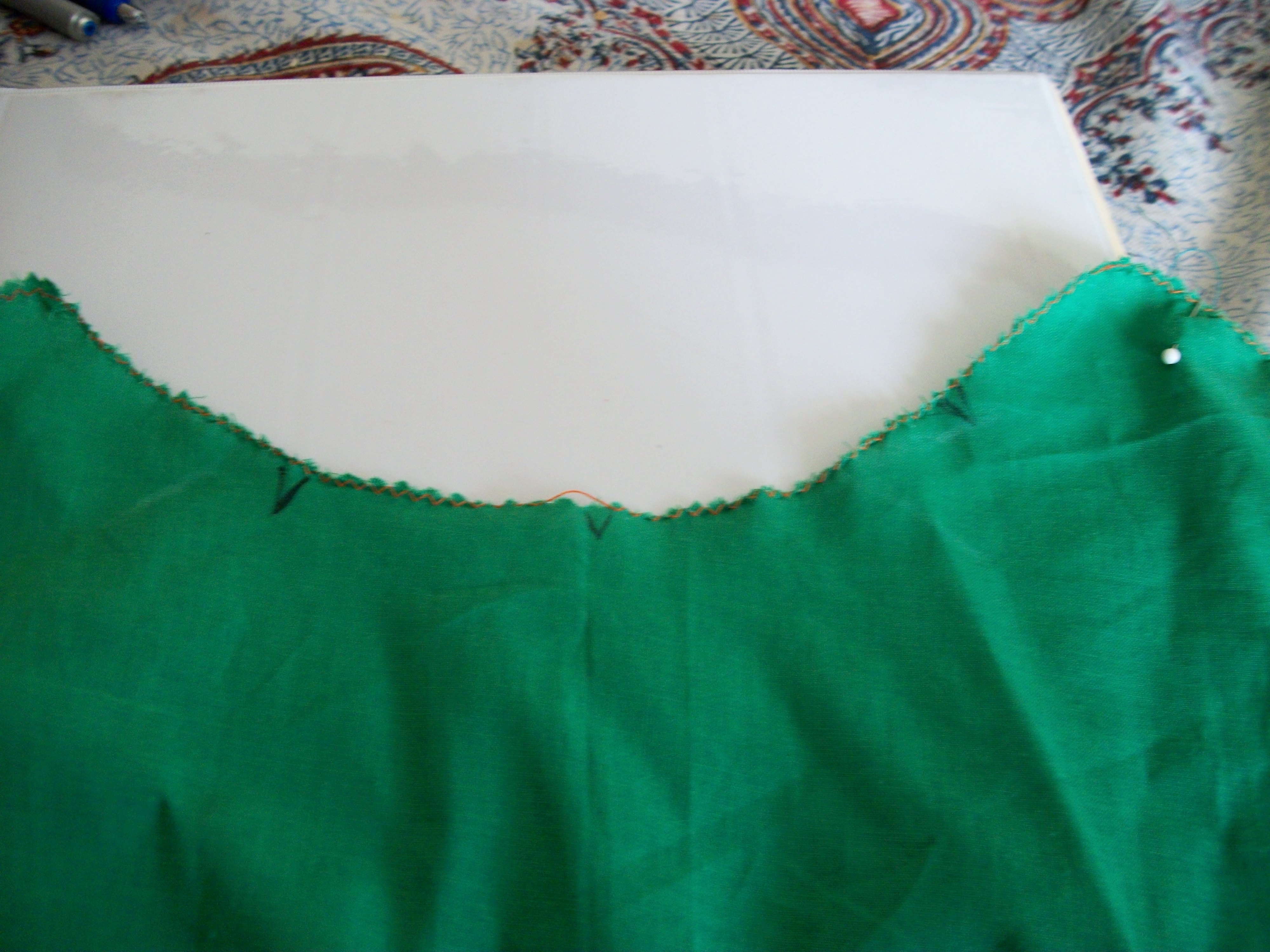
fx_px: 1174
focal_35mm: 32
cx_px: 635
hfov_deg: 56.8
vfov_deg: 44.2
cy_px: 476
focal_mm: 5.7
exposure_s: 1/20
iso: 160
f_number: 2.9
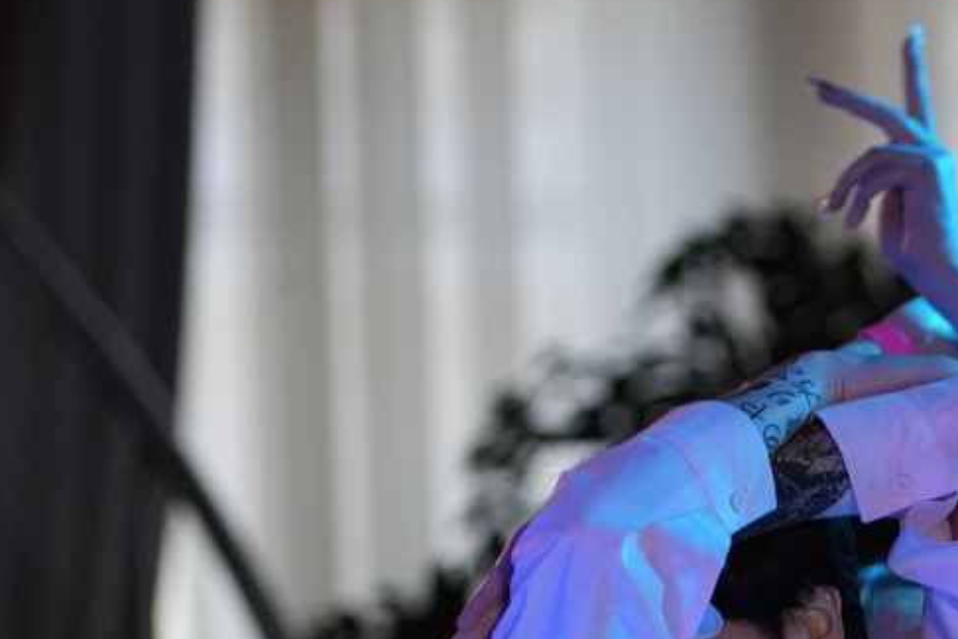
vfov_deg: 3.1
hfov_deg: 4.6
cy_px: 799
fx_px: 11898
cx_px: 779
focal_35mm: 447
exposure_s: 1/400
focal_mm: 85
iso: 800
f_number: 2.2
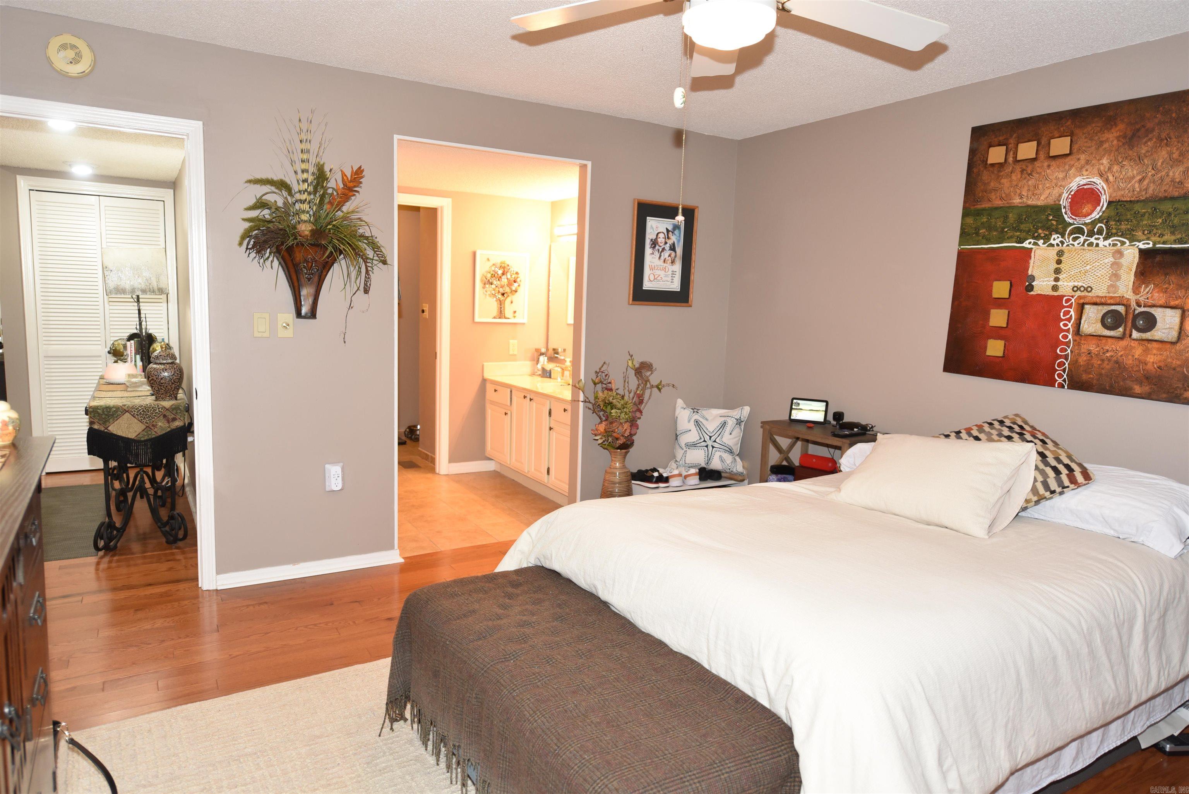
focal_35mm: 23
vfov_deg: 55.1
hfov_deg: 76.1
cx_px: 594
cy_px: 397
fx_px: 760
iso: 800
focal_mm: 23
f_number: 3.2
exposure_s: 1/60
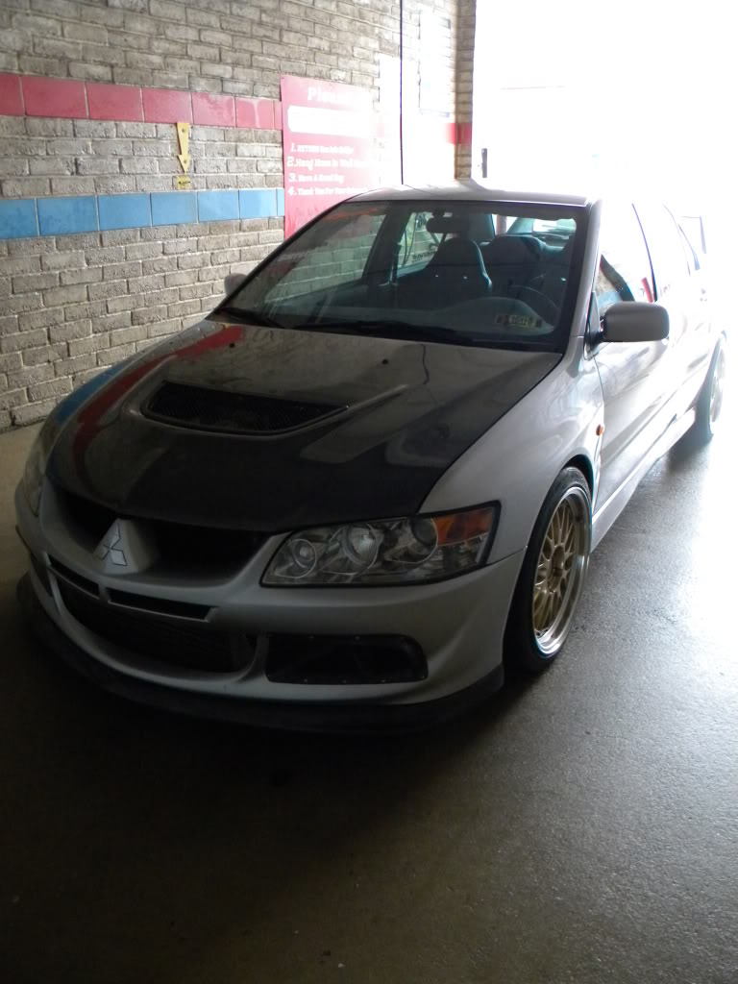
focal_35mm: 28
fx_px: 796
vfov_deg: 63.4
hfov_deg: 49.7
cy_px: 492
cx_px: 369
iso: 400
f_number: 3.5
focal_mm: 5
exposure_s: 1/16
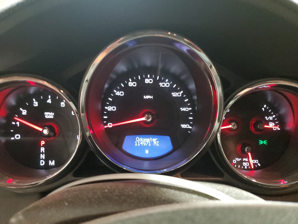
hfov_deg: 67.3
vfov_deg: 53.1
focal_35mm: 26
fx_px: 224
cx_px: 149
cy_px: 112
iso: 621
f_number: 1.5
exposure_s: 1/15
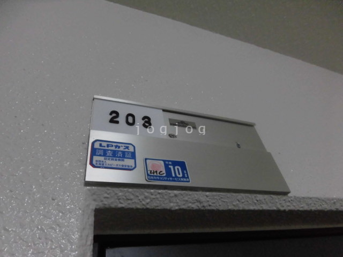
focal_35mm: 24
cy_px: 128
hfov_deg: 71.6
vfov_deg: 56.8
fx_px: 238
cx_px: 172
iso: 400
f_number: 3.1
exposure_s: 1/30
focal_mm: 4.3
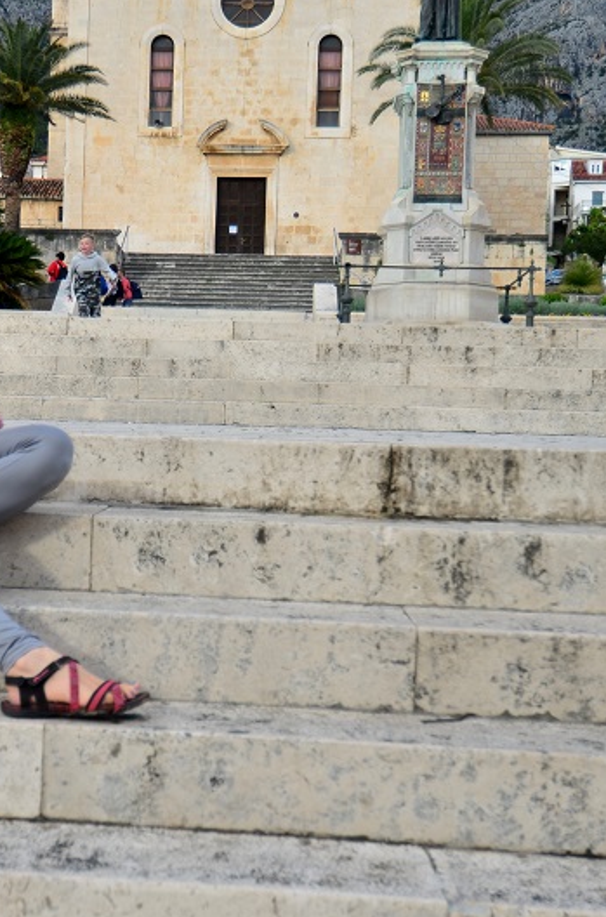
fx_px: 1370
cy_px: 458
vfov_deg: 37.0
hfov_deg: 24.7
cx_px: 161
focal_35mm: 54
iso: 100
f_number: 4
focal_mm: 19
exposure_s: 1/320
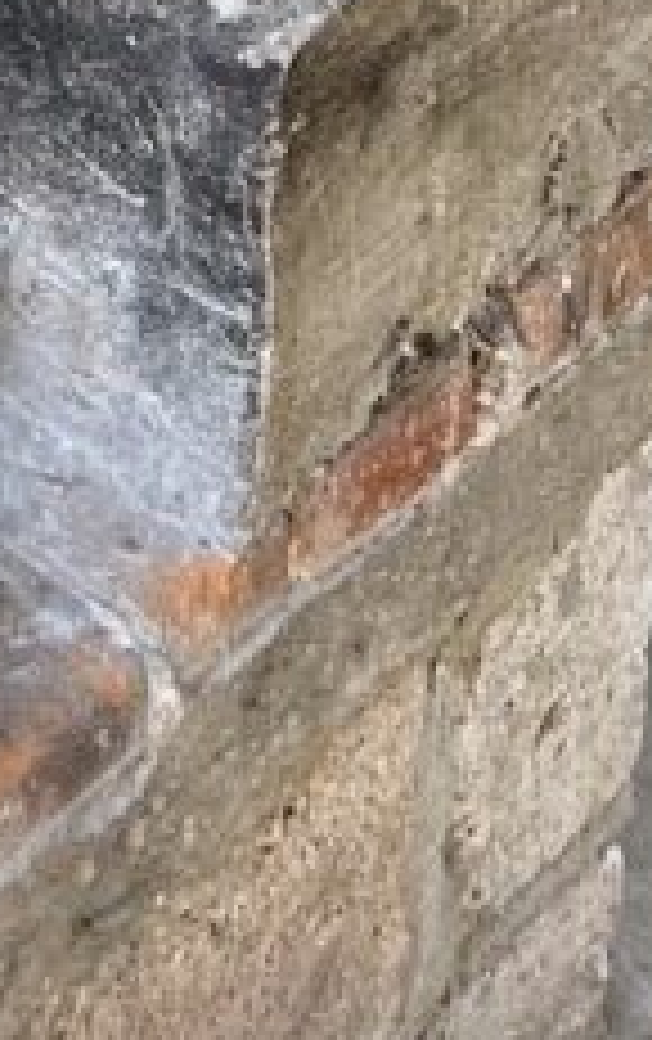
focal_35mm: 122
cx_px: -504
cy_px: -1220
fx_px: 3458
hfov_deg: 10.2
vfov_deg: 13.7
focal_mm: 5.7
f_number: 1.5
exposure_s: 1/121
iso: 50
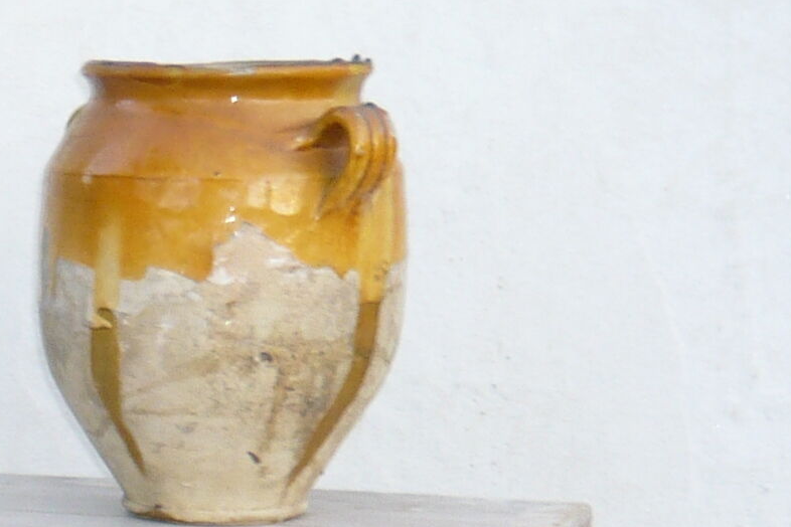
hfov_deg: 15.0
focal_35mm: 130
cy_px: 875
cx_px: -258
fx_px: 2856
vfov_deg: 10.1
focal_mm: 5.2
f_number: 3
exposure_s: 1/30
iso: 100
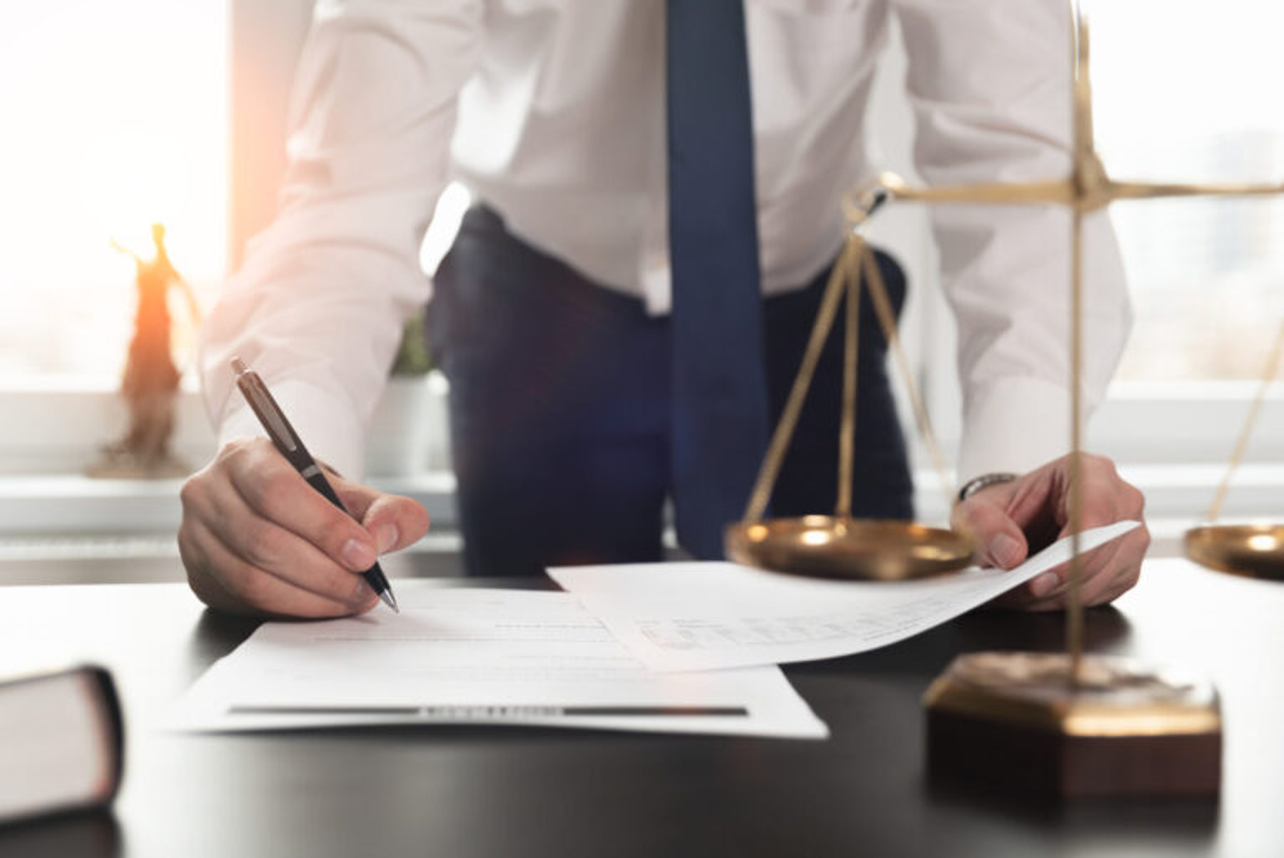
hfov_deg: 44.5
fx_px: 1570
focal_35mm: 44
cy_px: 429
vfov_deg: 30.6
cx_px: 642
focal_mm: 44
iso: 320
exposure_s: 1/125
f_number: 3.5
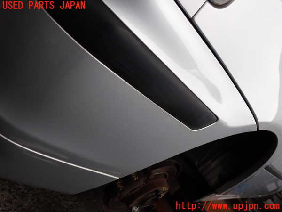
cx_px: 141
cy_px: 106
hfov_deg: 60.0
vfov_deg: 46.8
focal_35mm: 30
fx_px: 244
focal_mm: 5.4
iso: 100
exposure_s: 1/100
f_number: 3.2
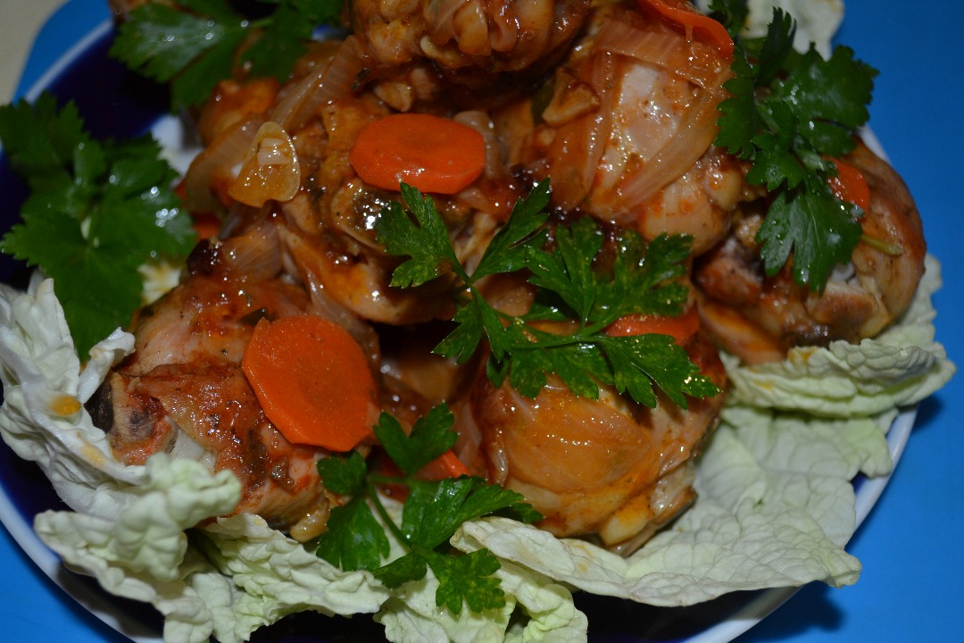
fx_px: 1285
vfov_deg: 28.1
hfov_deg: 41.1
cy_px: 322
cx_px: 482
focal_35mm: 48
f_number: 4.8
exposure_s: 1/60
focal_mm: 32
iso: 320
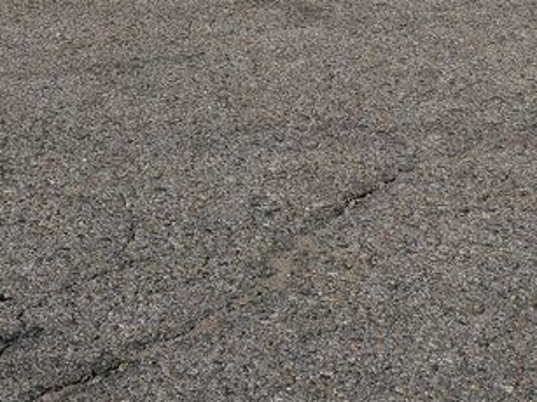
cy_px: -262
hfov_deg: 13.4
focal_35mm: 147
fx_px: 2280
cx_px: 341
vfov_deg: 9.7
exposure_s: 1/400
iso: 200
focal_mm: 22
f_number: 13
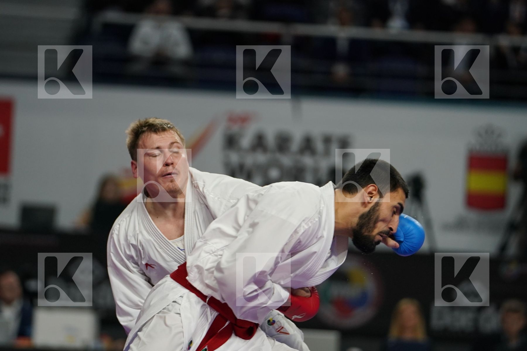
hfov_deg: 6.9
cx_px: 264
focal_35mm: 300
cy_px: 176
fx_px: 4391
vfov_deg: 4.6
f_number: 2.8
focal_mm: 200
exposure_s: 1/1000
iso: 1250
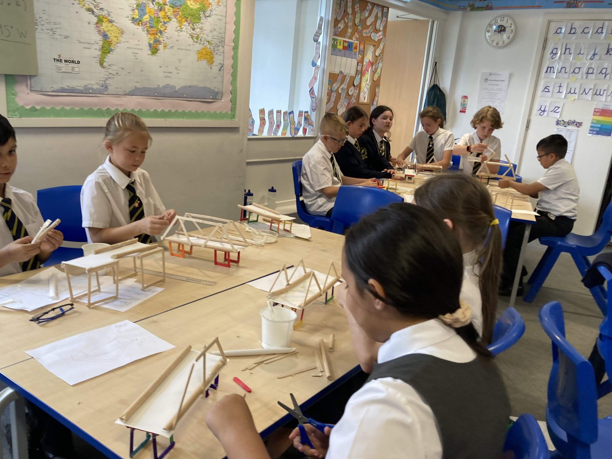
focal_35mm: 31
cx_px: 282
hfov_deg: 58.3
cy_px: 248
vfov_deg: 45.4
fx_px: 548
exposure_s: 1/50
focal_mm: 3.99
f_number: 1.8
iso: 50
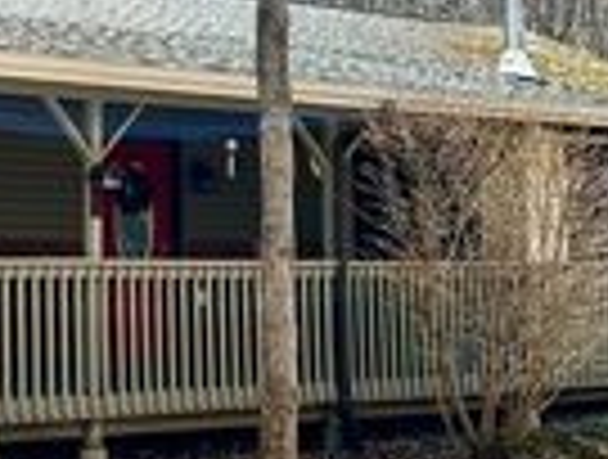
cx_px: 99
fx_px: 1691
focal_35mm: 96
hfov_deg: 20.1
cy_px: 178
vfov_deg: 15.5
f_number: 1.5
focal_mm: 5.7
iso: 50
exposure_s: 1/2353
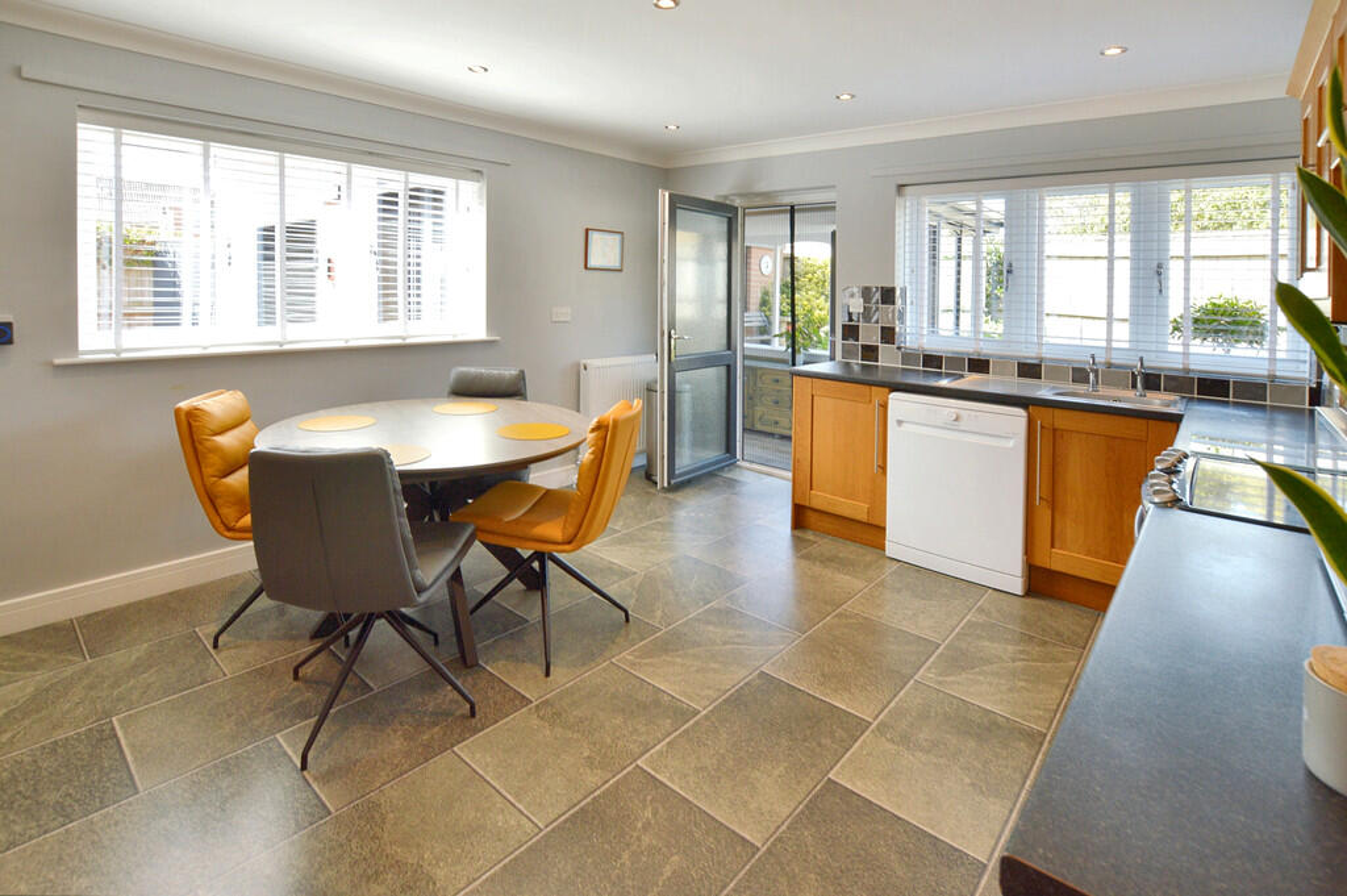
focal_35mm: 15
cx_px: 674
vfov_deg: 77.2
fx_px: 561
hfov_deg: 100.4
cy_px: 448
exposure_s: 1/25
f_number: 8
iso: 200
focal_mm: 10
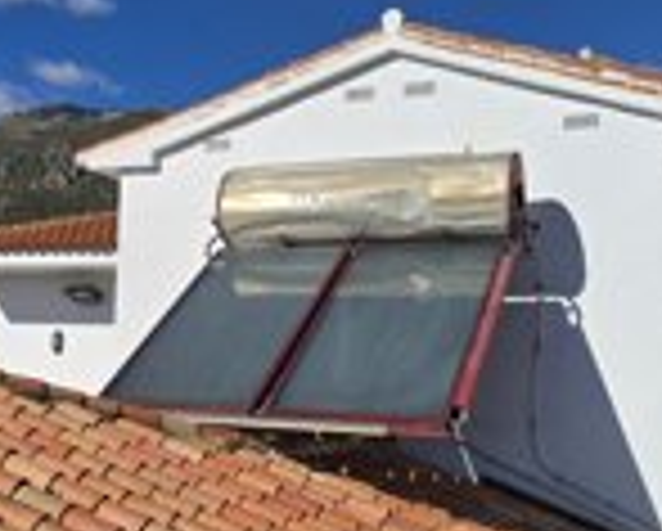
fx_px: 1079
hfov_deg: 33.7
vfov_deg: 27.5
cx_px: 207
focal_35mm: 55
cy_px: 364
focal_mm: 6.3
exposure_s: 1/1789
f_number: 1.7
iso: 12
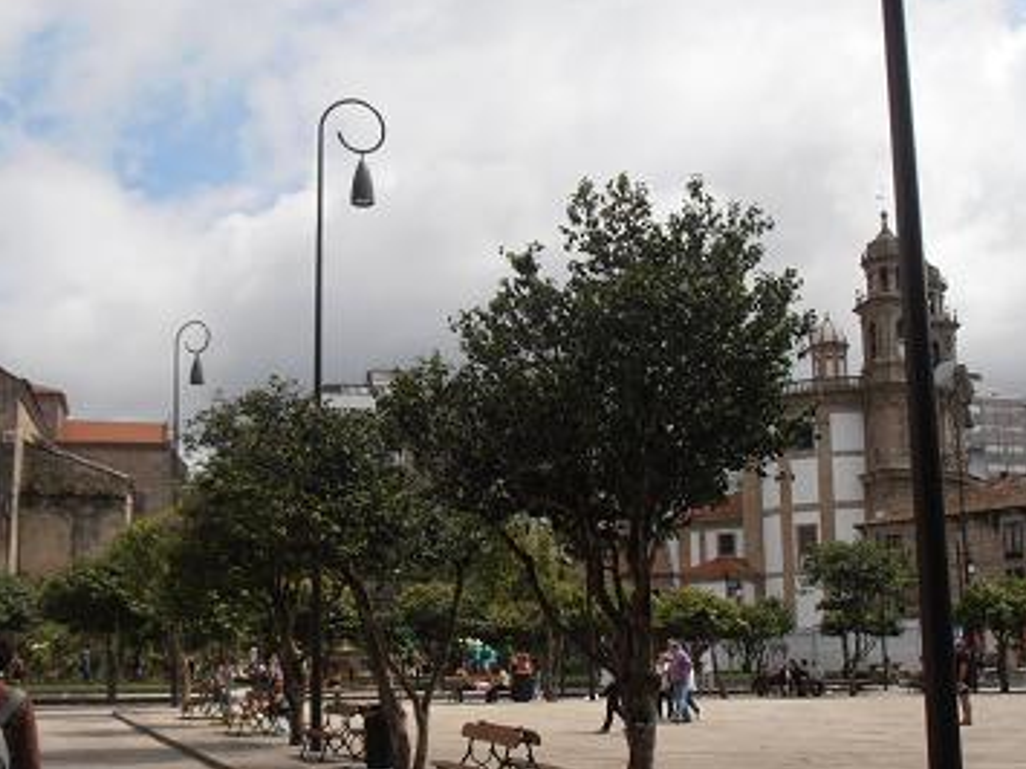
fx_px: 1630
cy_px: 465
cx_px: 575
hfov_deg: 34.9
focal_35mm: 55
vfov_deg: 26.5
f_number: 3.9
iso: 80
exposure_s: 1/1250
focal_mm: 6.61
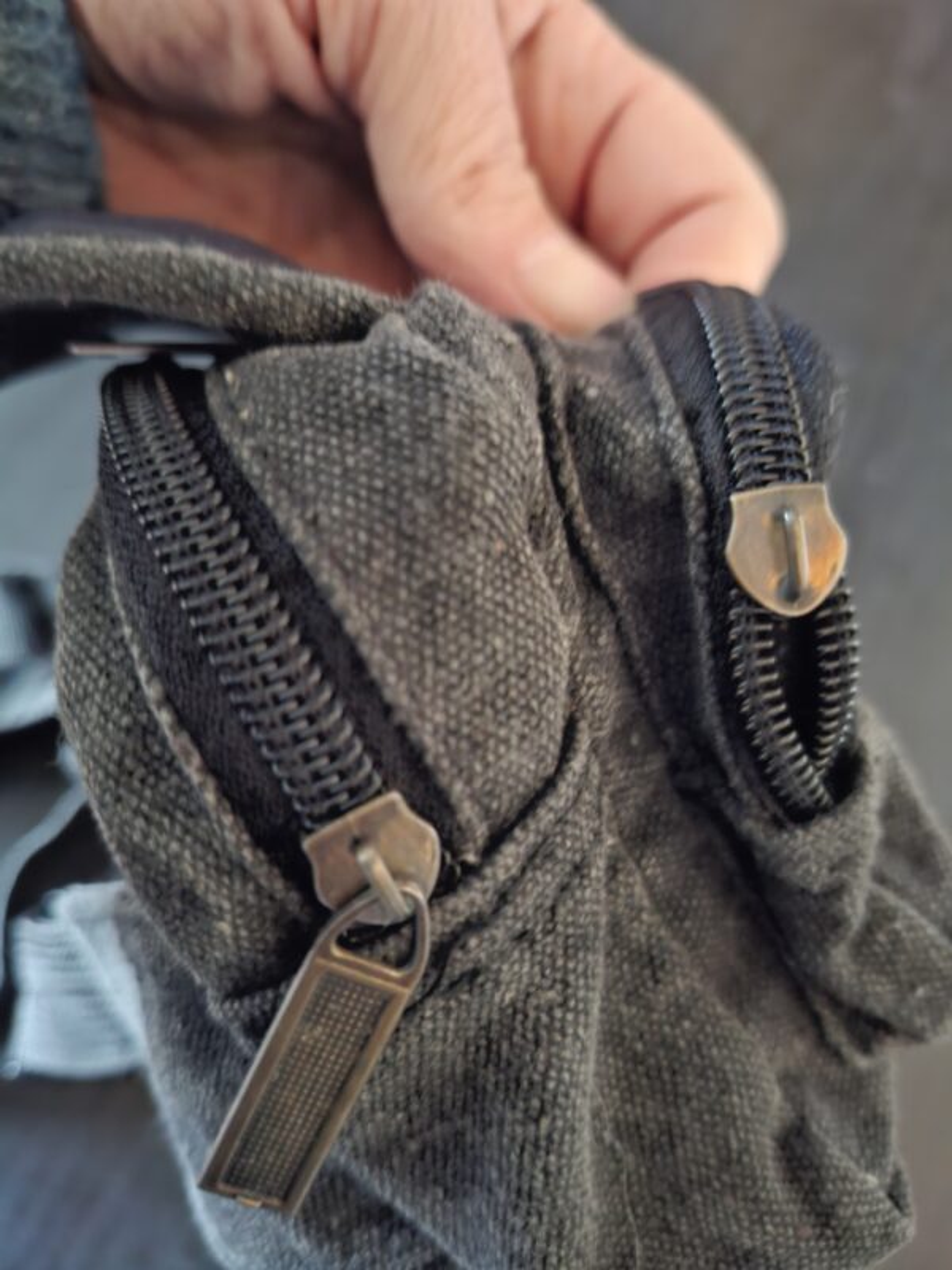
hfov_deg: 58.9
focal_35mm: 23
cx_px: 476
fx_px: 843
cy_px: 635
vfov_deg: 73.9
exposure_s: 1/9
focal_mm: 5.54
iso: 1250
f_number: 1.8
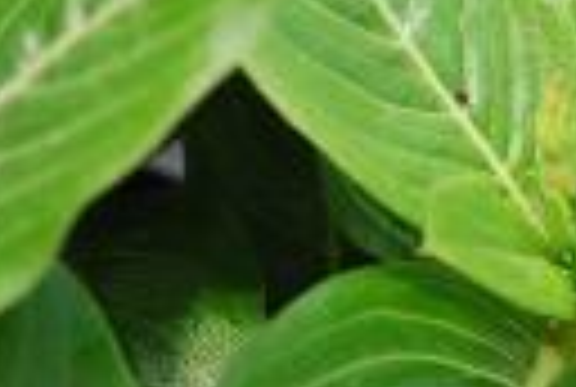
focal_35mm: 211
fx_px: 3377
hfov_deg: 9.5
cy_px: -86
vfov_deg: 6.5
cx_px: -212
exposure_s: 1/60
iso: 180
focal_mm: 45
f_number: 8
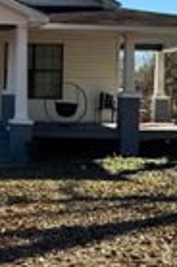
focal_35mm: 90
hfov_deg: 14.6
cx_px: -37
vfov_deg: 22.6
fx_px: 667
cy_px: 107
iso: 80
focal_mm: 6.76
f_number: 1.78
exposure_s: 1/2833
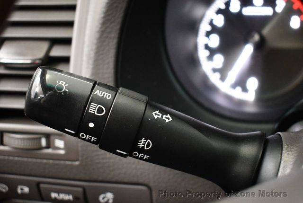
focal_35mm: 48
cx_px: 152
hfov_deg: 41.1
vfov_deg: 28.2
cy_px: 102
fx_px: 405
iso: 3200
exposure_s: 1/60
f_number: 4
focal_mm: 24
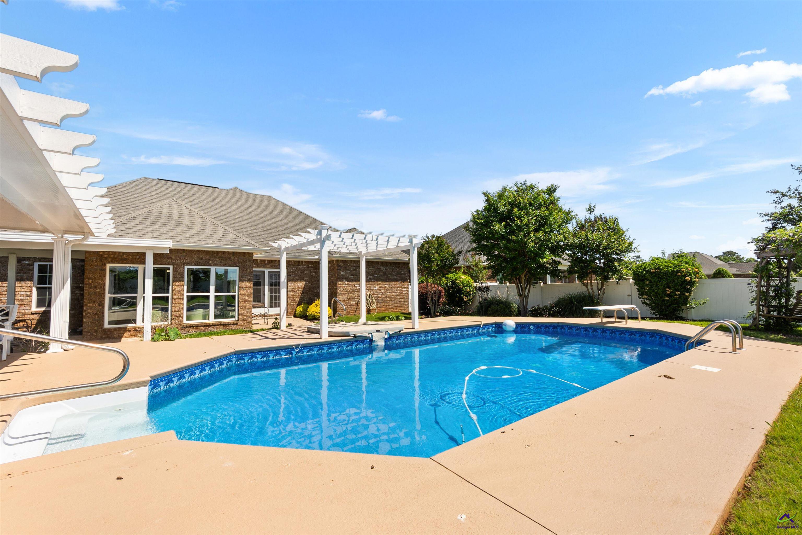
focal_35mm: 15
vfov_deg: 77.3
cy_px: 268
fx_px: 334
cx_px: 401
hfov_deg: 100.4
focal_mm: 10
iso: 100
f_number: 10
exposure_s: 1/320
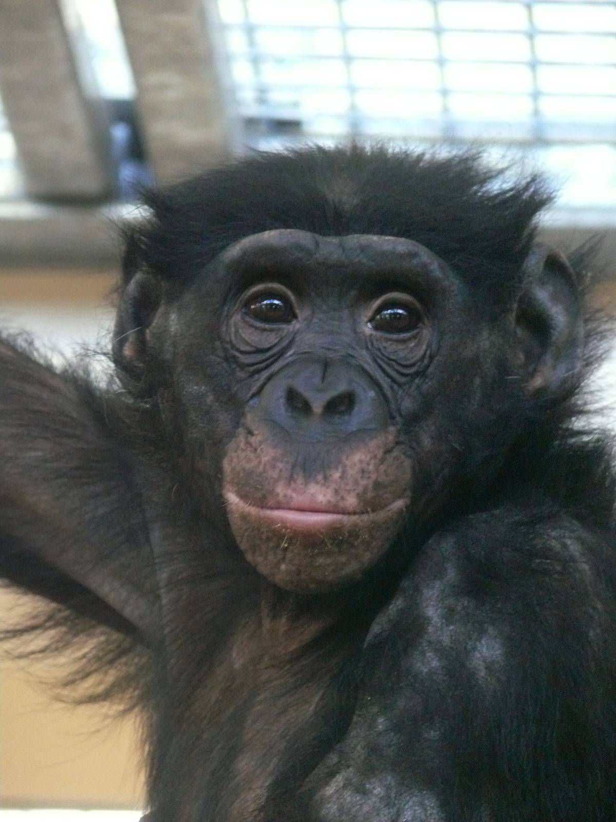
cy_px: 411
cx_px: 308
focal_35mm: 286
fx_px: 6786
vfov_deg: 6.9
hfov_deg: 5.2
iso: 800
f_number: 3.6
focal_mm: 60.5
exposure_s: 1/60
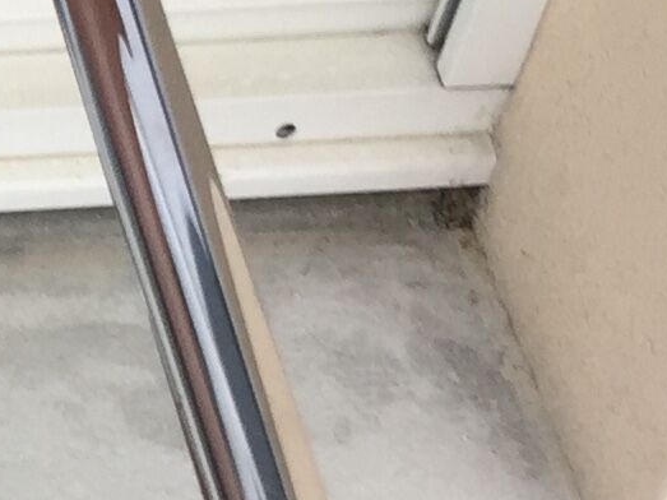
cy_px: 398
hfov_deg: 9.6
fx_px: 3487
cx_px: -950
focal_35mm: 181
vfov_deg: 8.2
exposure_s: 1/105
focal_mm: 4.15
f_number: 2.2
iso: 32
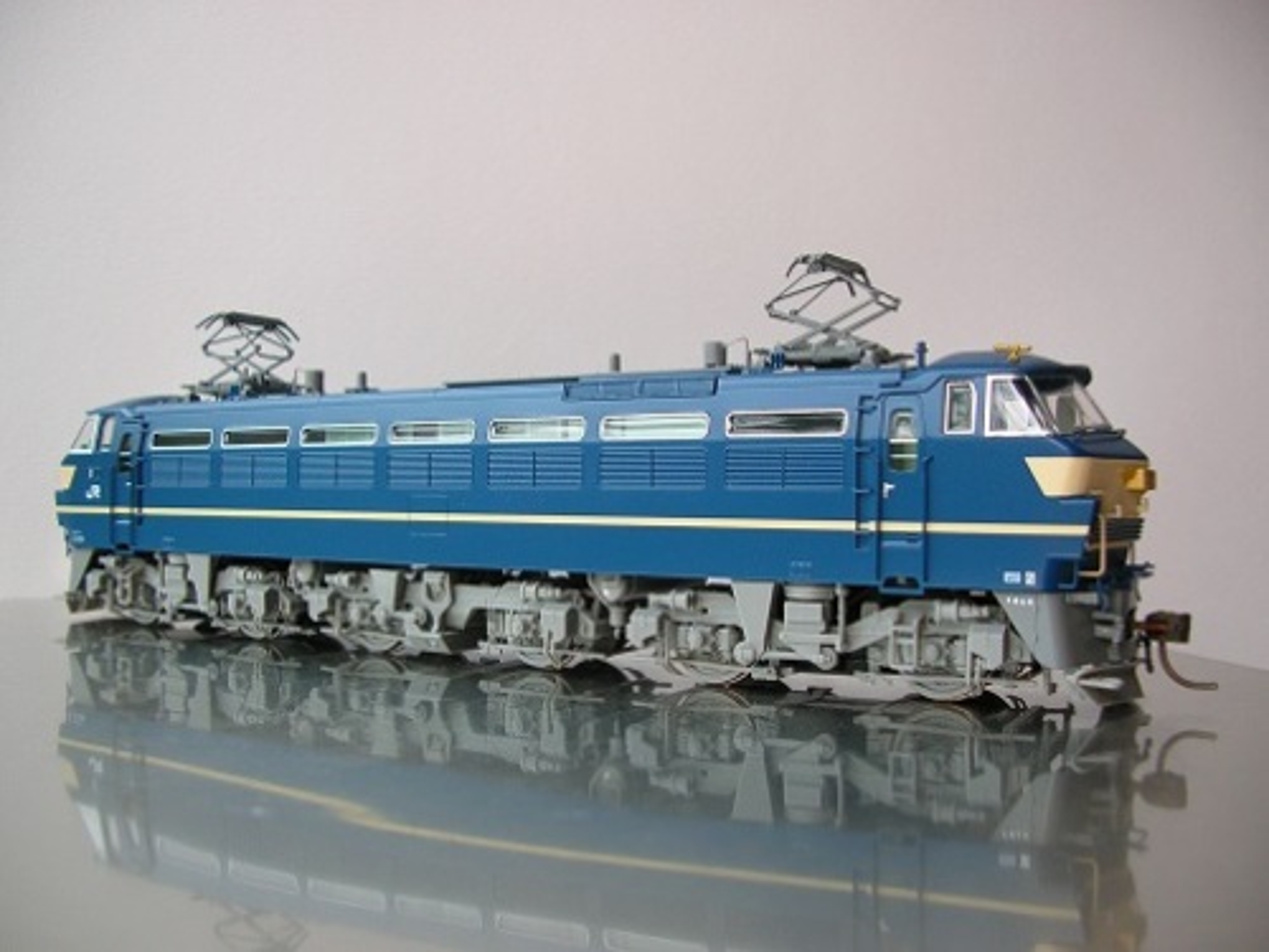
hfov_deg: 52.6
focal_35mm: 35
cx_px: 634
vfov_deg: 40.7
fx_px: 1283
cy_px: 476
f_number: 2.8
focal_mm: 5.8
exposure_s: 1/11.7
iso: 50
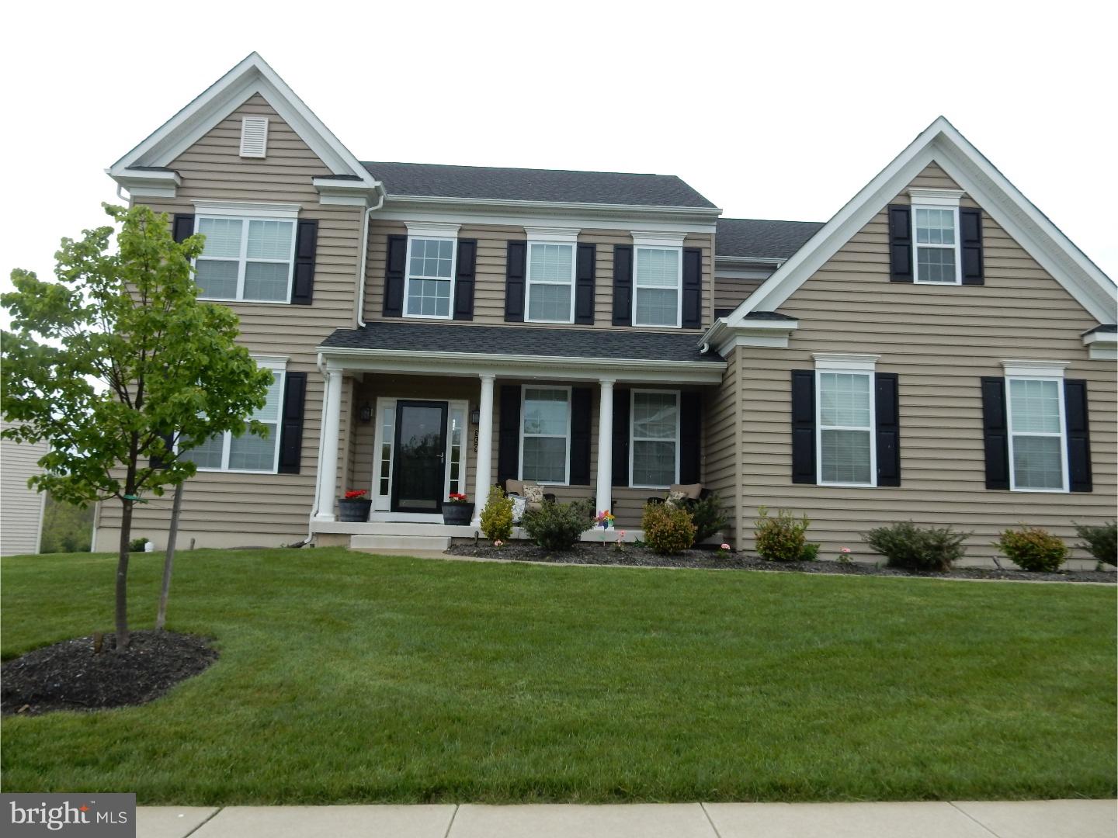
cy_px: 419
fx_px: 807
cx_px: 559
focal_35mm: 25
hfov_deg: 69.4
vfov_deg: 54.9
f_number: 3.7
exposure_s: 1/800
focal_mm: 4.5
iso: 125
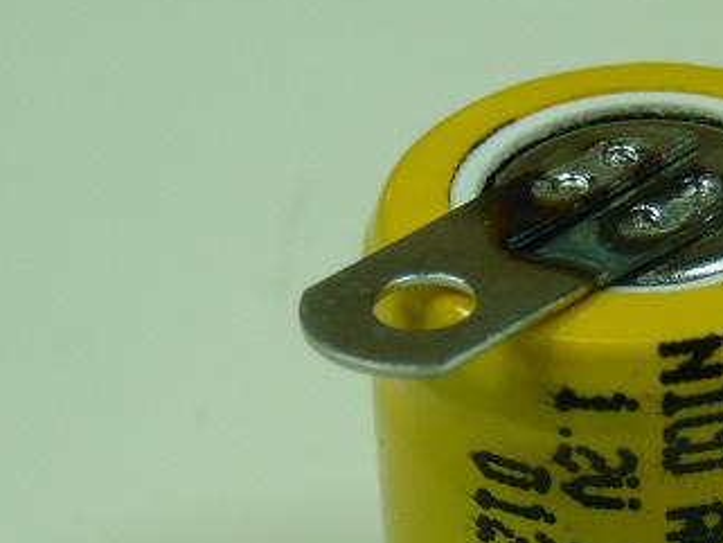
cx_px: 556
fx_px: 4492
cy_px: 525
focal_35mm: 215
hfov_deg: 9.2
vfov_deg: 6.9
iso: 100
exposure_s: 1/60
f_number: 3.2
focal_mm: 10.8
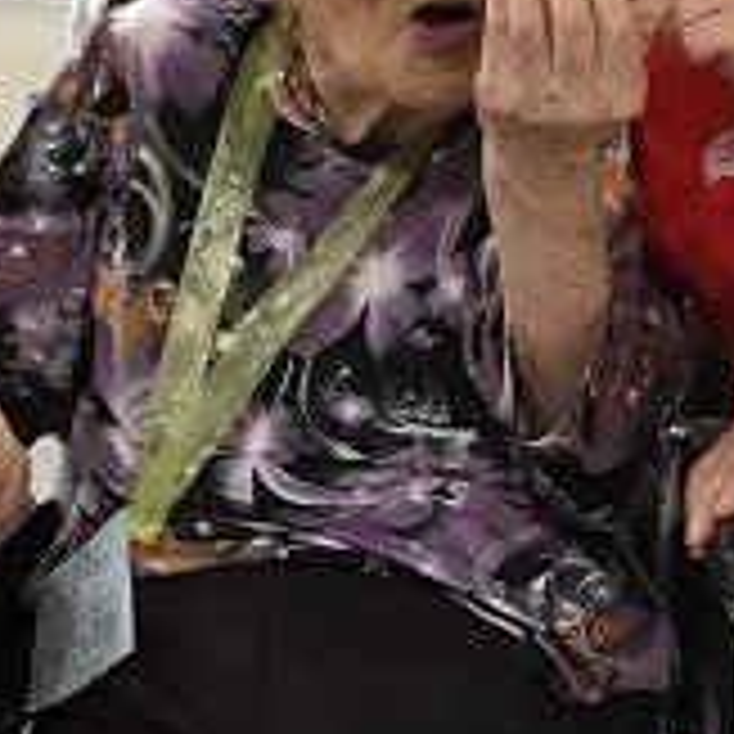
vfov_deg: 15.8
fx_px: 2639
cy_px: 455
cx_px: 462
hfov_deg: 15.8
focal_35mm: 110
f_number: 2.4
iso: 100
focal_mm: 3.3
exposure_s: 1/30
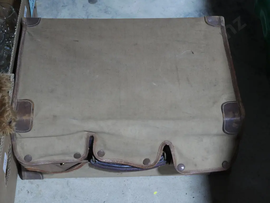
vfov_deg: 18.9
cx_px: 135
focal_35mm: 78
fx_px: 609
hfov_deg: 25.0
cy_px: 102
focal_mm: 39
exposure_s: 1/100
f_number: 5.6
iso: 2000
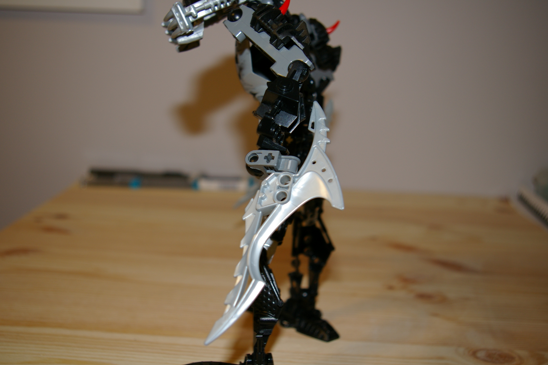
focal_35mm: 37
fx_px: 563
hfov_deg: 51.9
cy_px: 178
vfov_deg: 35.9
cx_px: 271
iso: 200
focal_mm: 24
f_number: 4
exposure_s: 1/45
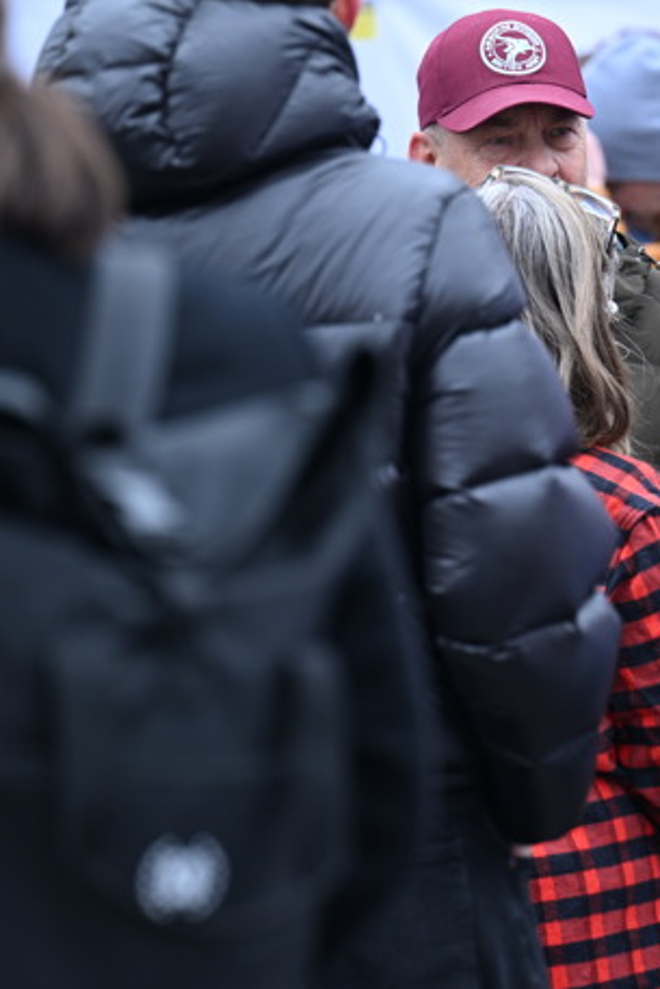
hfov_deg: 4.5
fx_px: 8298
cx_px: 692
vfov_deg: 6.8
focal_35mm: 302
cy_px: 496
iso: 1000
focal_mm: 200
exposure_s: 1/400
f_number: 4.5
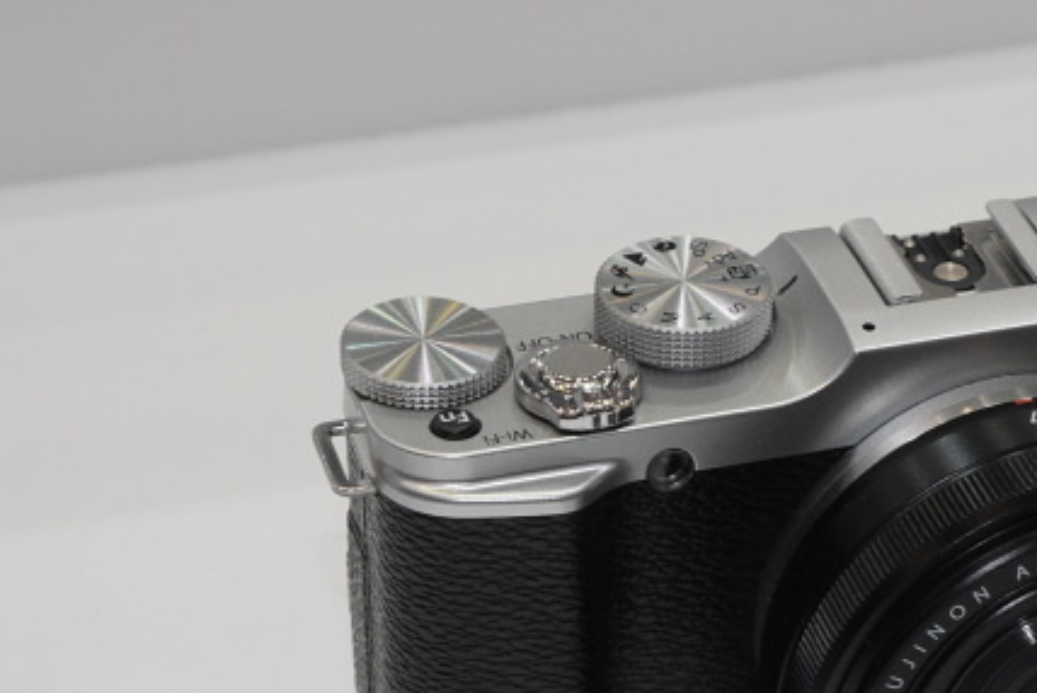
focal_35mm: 136
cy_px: 649
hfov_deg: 14.9
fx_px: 3920
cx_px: 928
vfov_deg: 10.0
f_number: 8
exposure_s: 1/80
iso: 800
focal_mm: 35
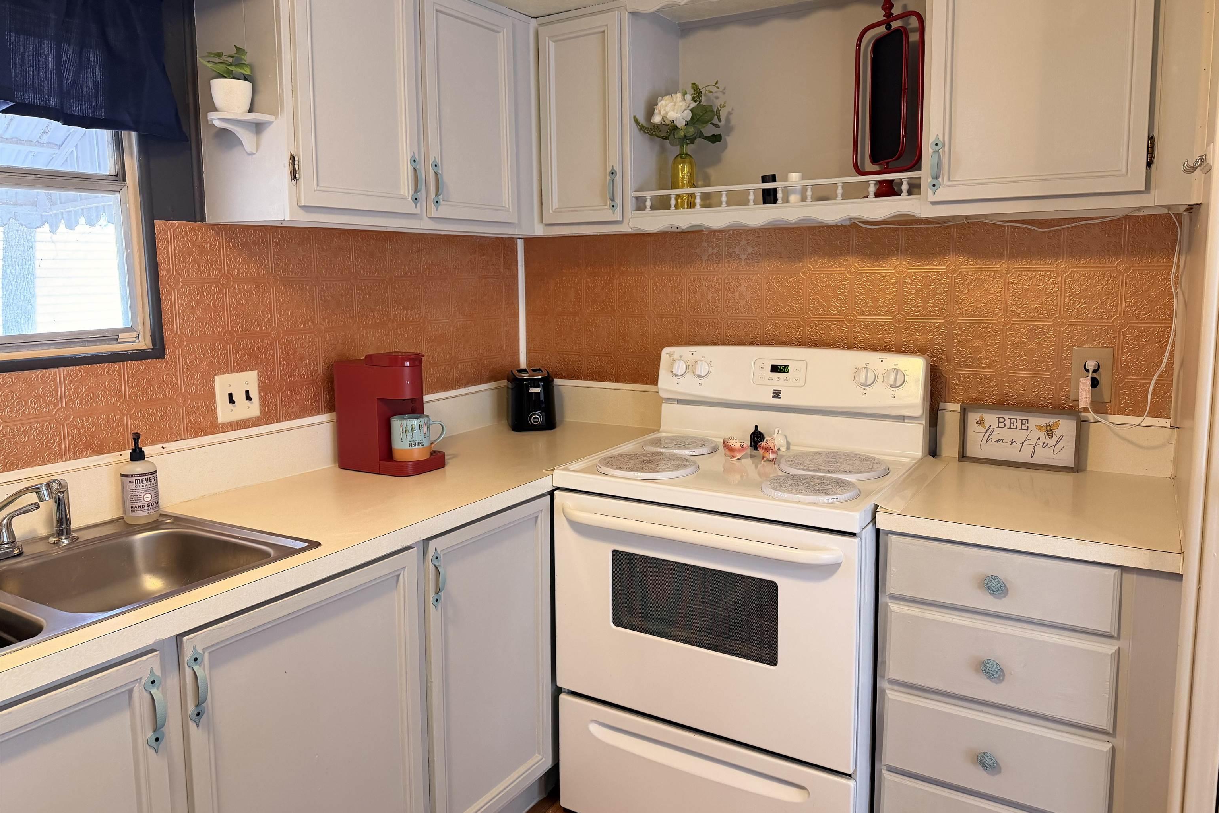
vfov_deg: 51.2
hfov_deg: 71.5
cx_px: 609
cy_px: 369
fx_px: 847
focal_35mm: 25
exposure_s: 1/60
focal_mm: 6.76
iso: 200
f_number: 1.78
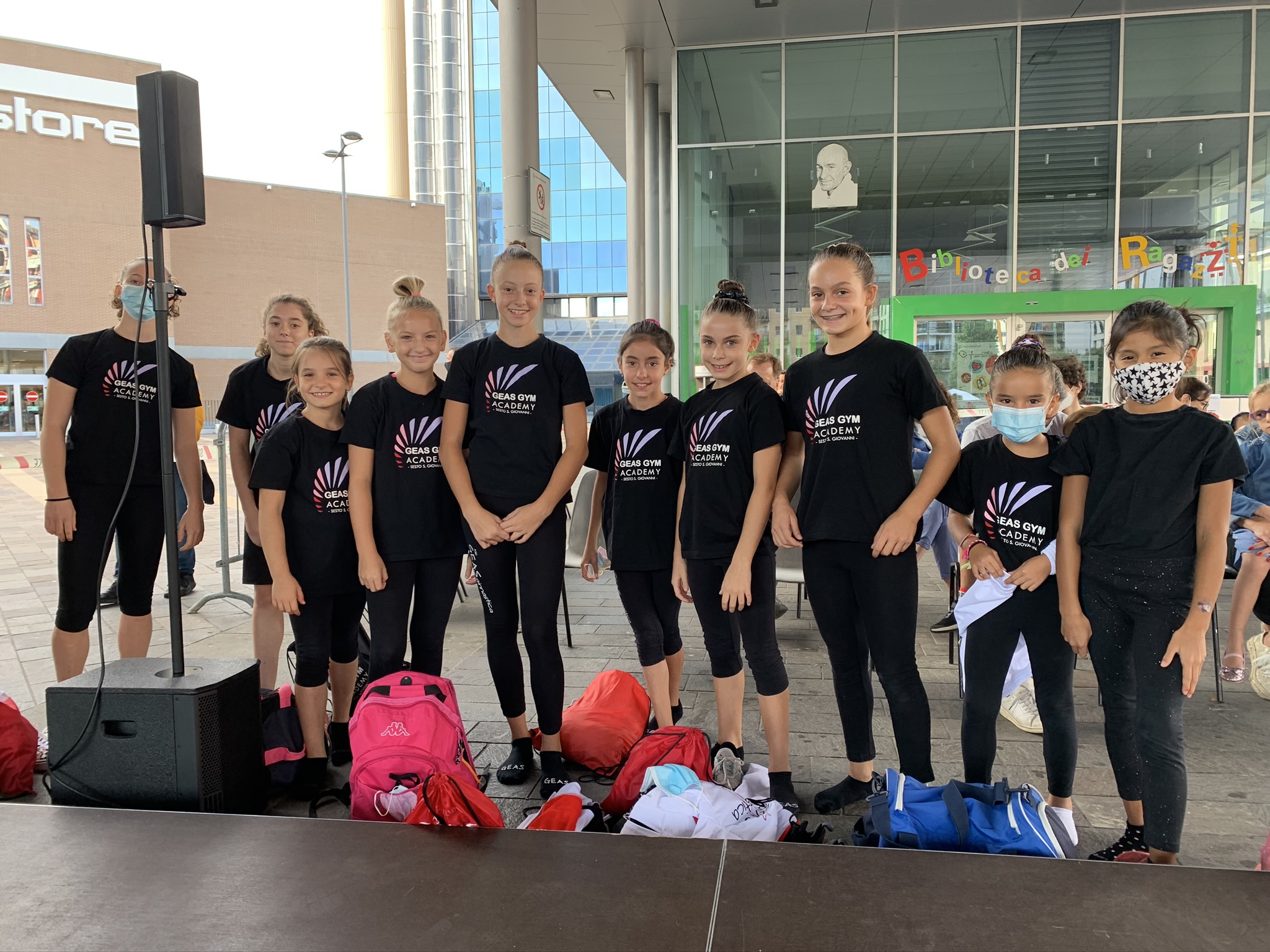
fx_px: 954
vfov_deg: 53.1
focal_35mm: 26
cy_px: 476
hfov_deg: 67.3
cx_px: 635
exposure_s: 1/122
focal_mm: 4.25
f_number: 1.8
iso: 40
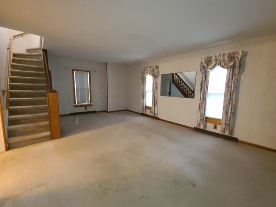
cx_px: 140
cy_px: 103
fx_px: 112
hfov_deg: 102.0
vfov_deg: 85.7
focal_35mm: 14
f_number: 2.2
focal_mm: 2.2
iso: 640
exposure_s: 1/30
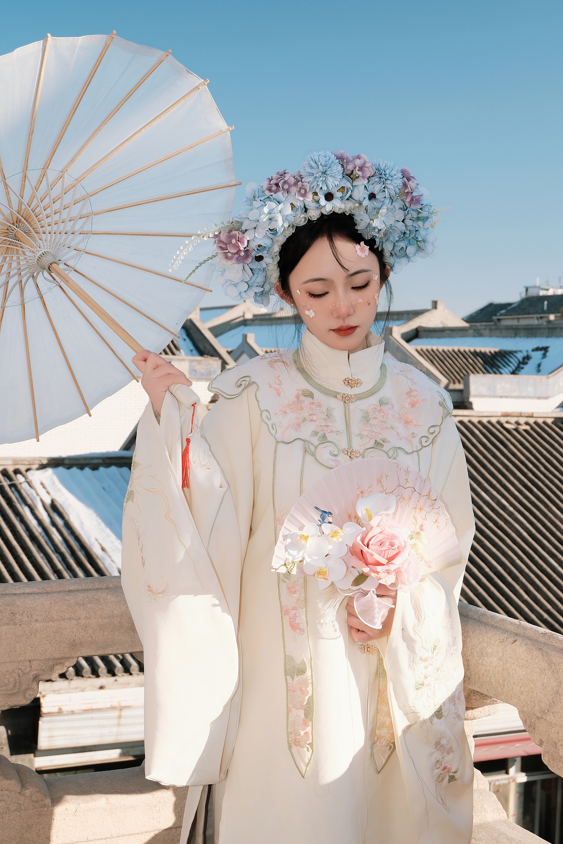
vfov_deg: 38.9
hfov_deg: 26.5
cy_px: 422
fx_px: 1196
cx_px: 282
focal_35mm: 51
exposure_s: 1/160
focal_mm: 34.3
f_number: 8
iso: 320
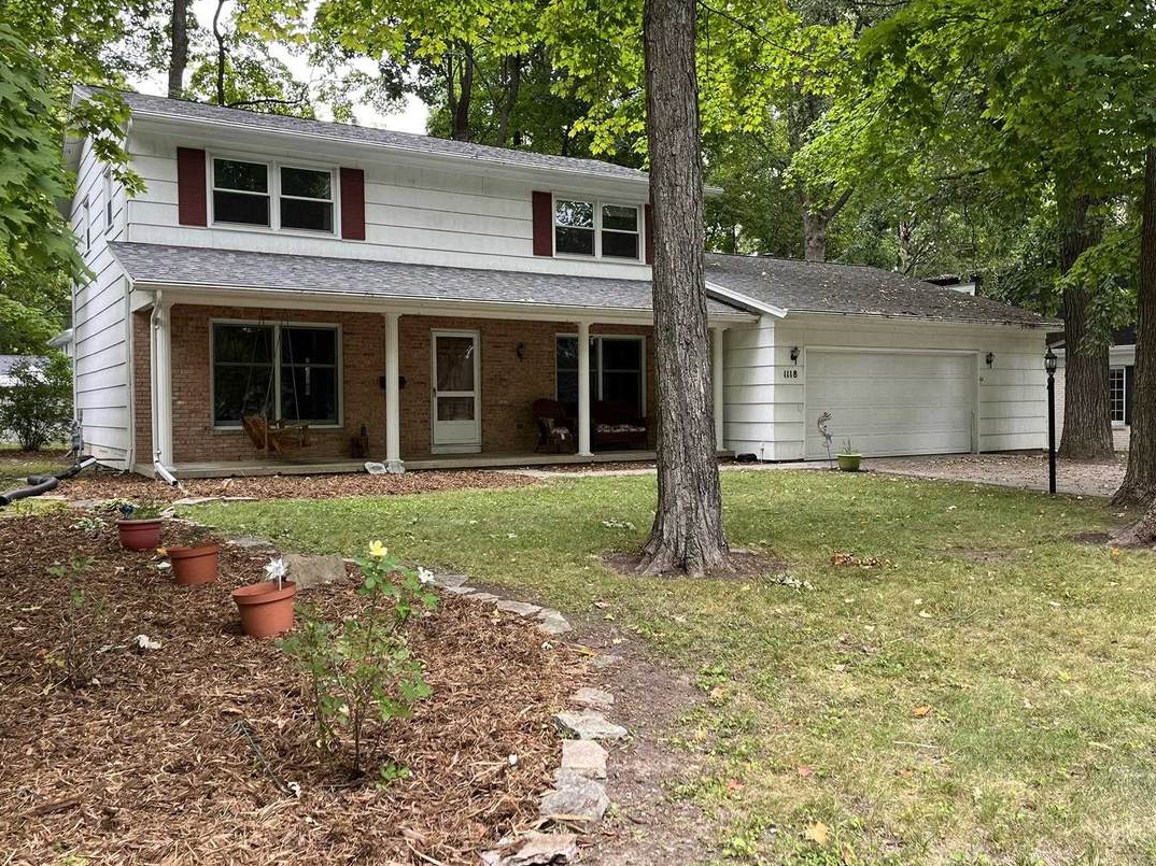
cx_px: 602
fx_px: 1035
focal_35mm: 31
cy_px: 410
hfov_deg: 58.3
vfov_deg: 45.4
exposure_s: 1/132
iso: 50
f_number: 1.6
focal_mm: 5.1
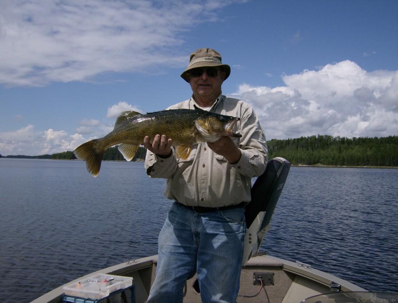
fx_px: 416
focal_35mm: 36
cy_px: 152
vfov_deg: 40.0
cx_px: 199
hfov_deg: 51.1
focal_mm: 6
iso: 100
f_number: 4.7
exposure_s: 1/2000
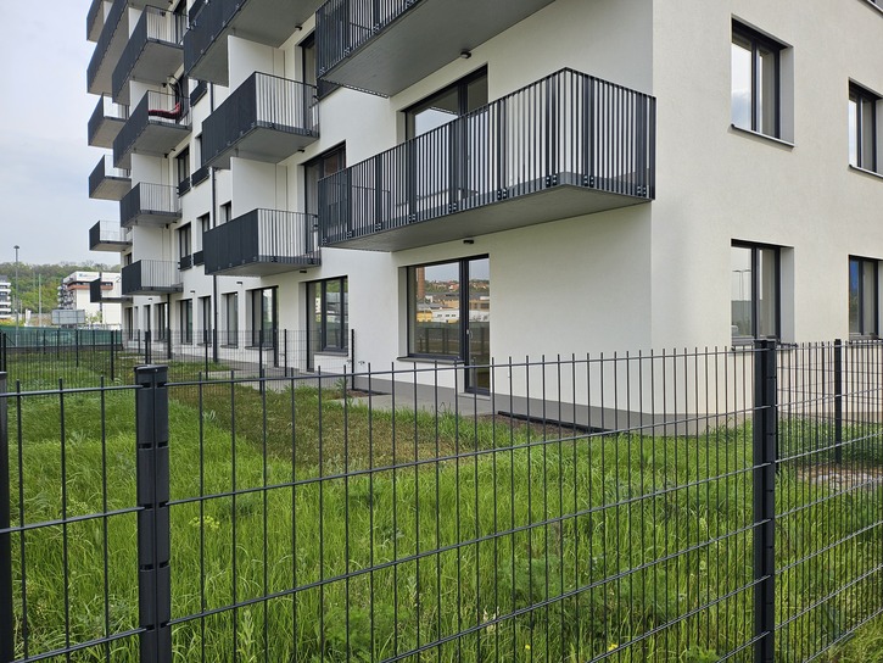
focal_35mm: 24
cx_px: 442
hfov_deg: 71.6
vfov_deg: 56.8
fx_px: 612
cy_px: 332
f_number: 1.8
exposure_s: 1/1904
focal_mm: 5
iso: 50
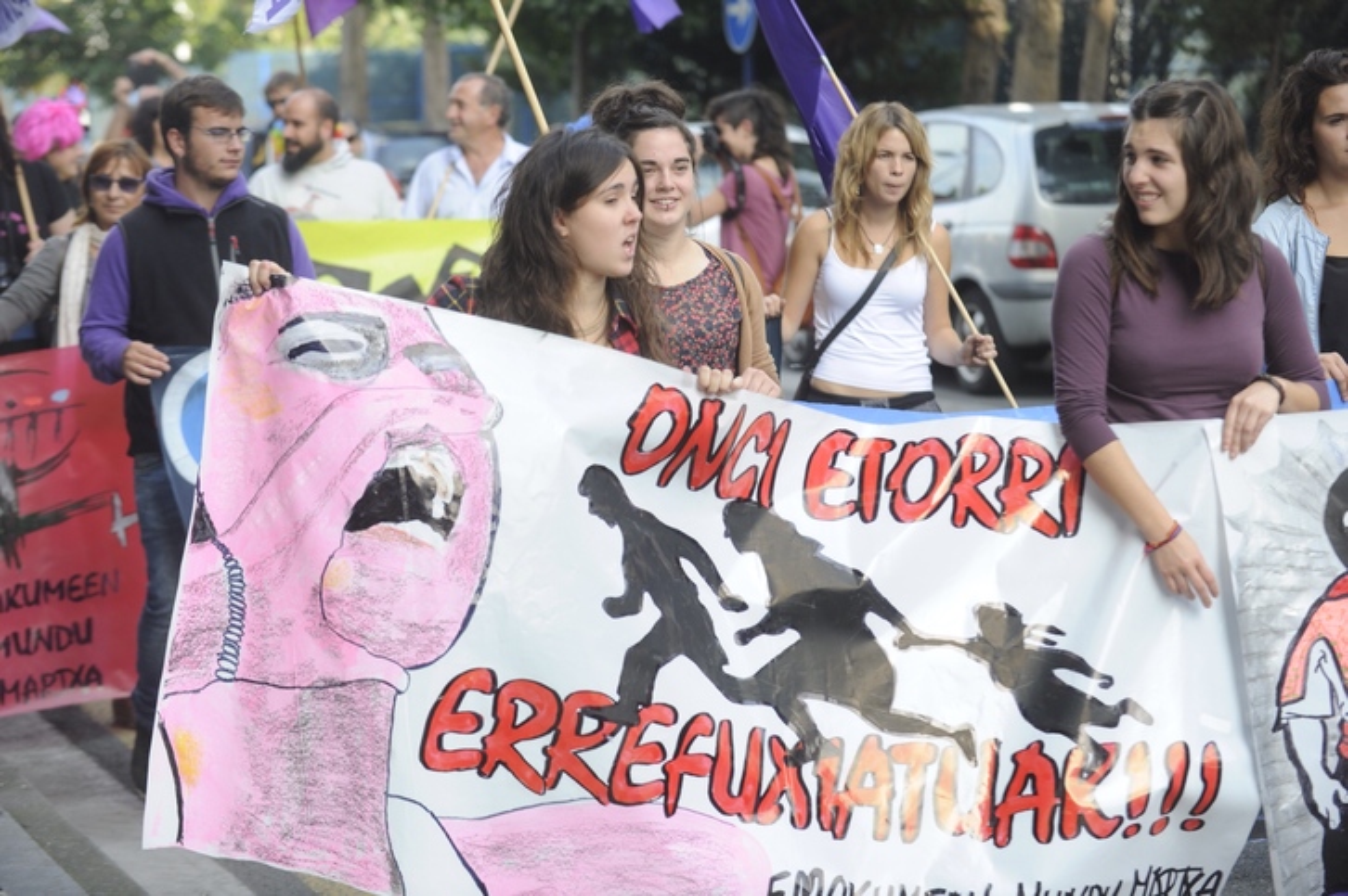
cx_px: 674
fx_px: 3817
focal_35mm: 102
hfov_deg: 20.0
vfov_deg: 13.4
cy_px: 448
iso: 640
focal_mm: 102
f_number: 5
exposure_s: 1/640
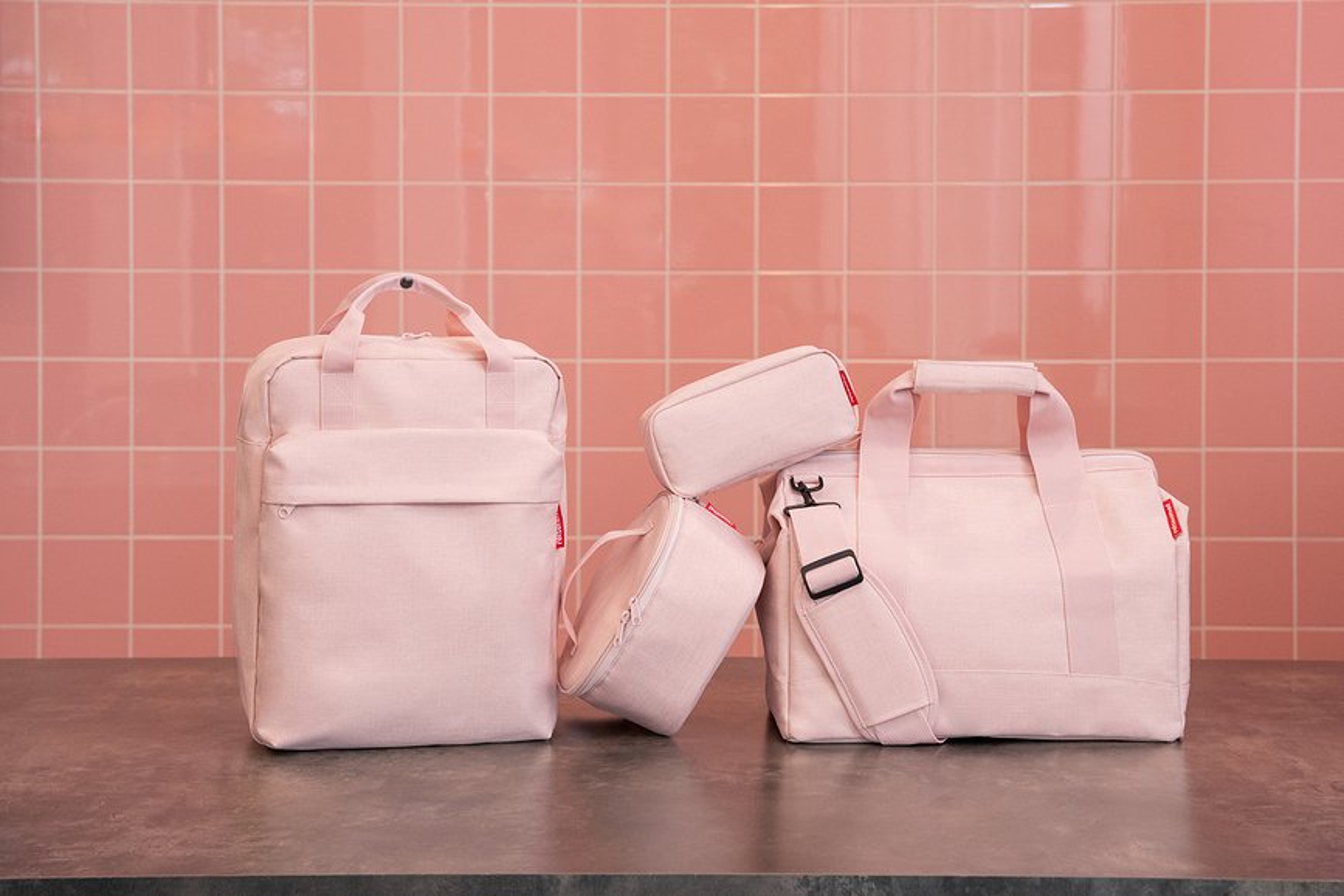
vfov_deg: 21.9
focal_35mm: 62
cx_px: 672
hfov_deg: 32.4
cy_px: 448
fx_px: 2314
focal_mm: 62
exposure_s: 1/160
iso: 2000
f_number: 5.6
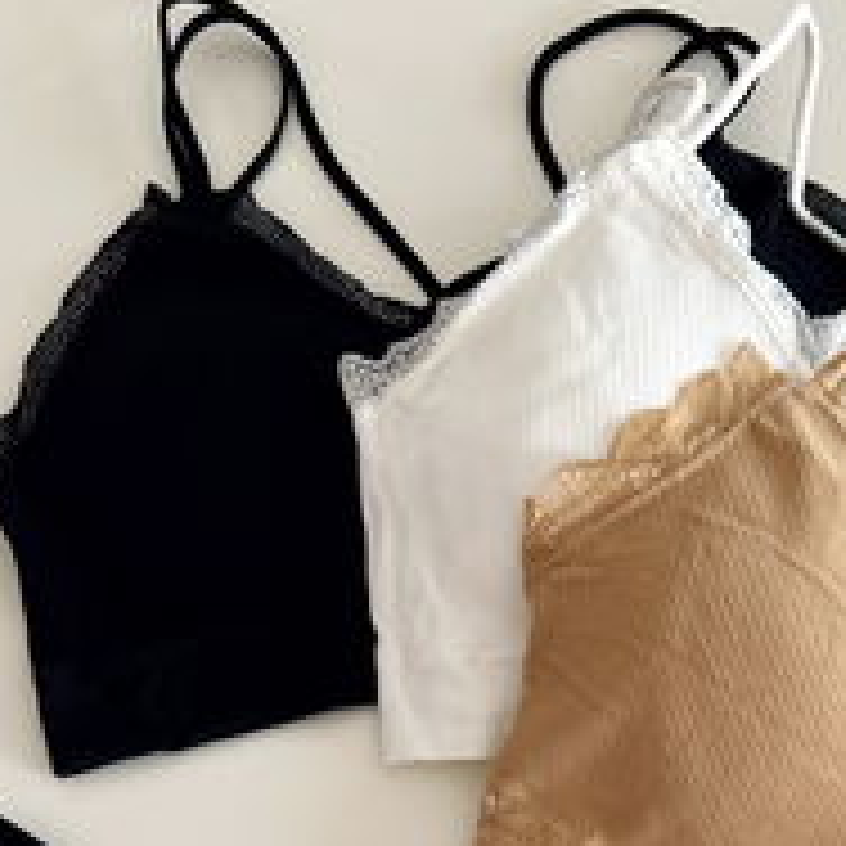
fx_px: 1659
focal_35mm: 60
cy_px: 1046
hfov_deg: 28.1
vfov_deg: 25.4
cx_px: 666
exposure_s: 1/121
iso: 200
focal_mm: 6.76
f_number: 1.78
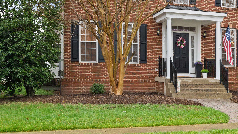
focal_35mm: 57
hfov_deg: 35.9
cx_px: 175
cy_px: 25
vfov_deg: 20.8
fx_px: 360
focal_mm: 35
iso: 500
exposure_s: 1/60
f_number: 9
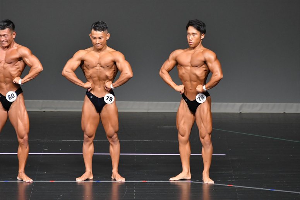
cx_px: 150
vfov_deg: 3.7
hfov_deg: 5.5
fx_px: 3124
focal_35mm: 375
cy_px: 100
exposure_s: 1/400
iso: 5000
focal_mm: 250
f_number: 5.6
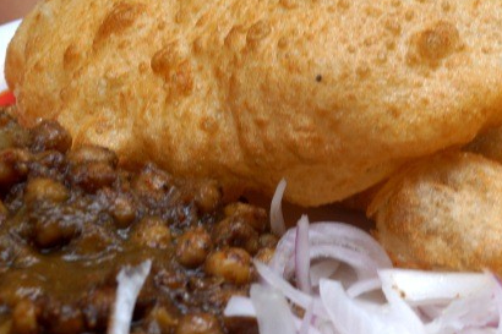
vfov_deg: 13.0
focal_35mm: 105
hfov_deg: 19.4
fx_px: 1464
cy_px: 237
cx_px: 311
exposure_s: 1/160
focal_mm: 28
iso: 100
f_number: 6.3
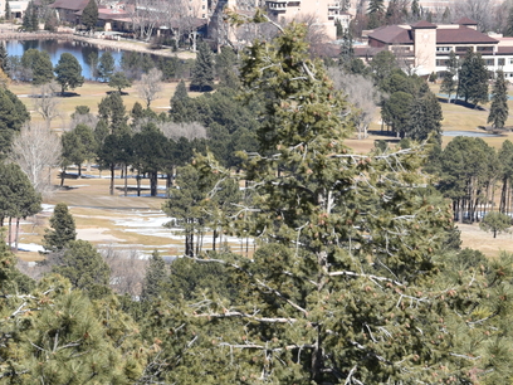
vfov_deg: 4.4
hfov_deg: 5.9
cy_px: -30
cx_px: 54
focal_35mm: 338
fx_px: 5009
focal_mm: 112
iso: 100
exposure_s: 1/250
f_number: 8
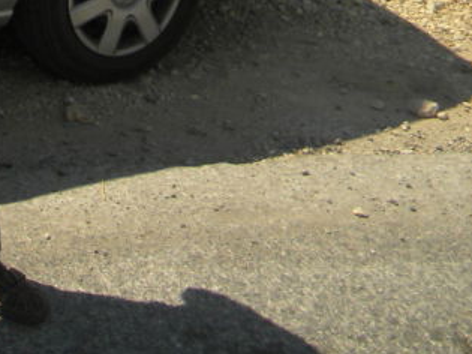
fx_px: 1240
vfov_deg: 14.9
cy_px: -194
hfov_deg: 19.5
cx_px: -177
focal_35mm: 91
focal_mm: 5
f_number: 7
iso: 80
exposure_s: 1/362
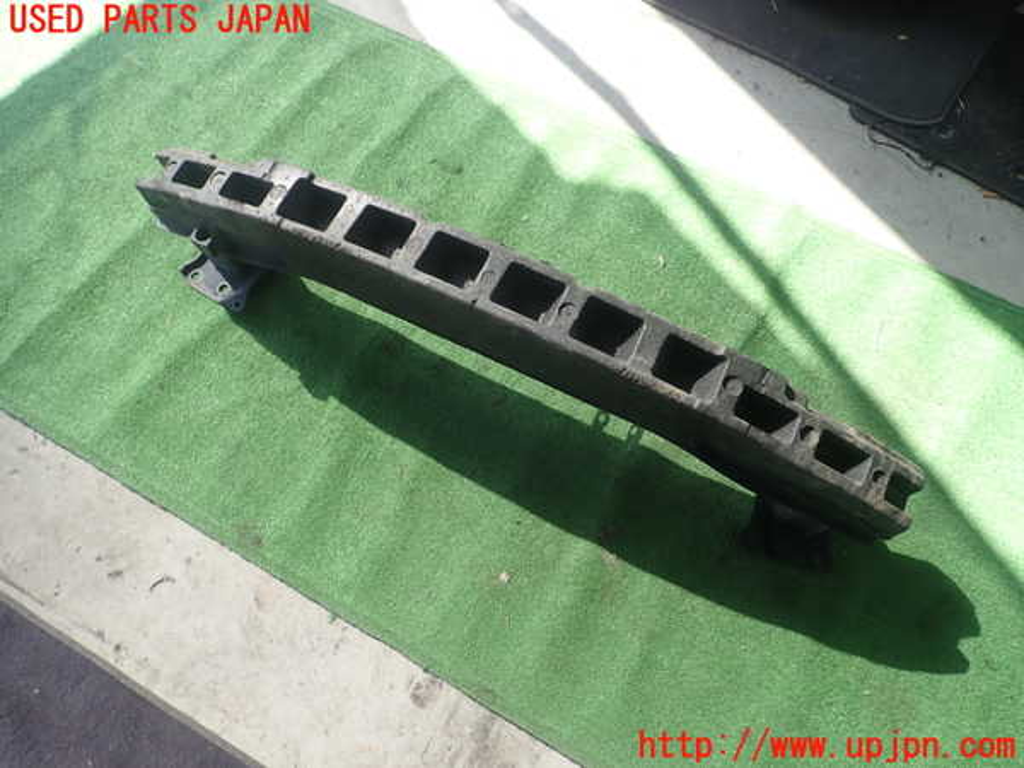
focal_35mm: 25
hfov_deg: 69.4
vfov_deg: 54.9
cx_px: 512
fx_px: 740
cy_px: 384
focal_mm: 4.5
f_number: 2.8
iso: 100
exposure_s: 1/160
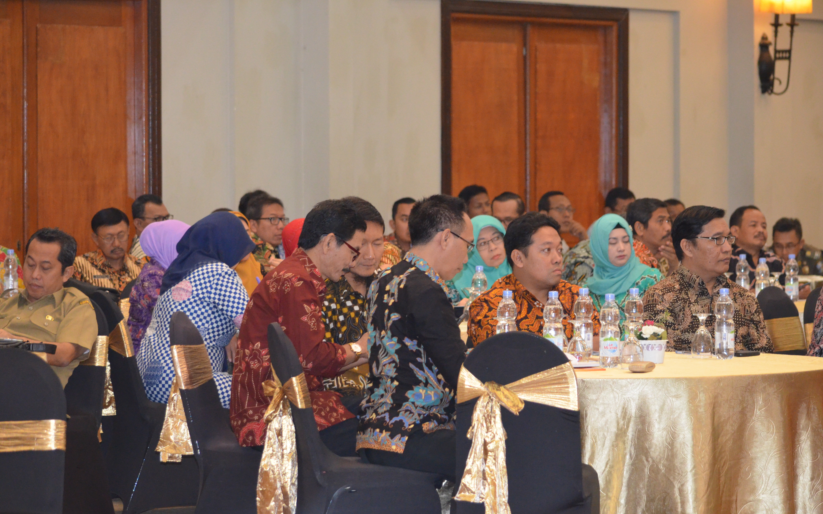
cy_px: 268
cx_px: 413
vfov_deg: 9.3
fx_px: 3162
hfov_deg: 14.8
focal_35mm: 141
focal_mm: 92
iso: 2800
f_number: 4.5
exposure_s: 1/60
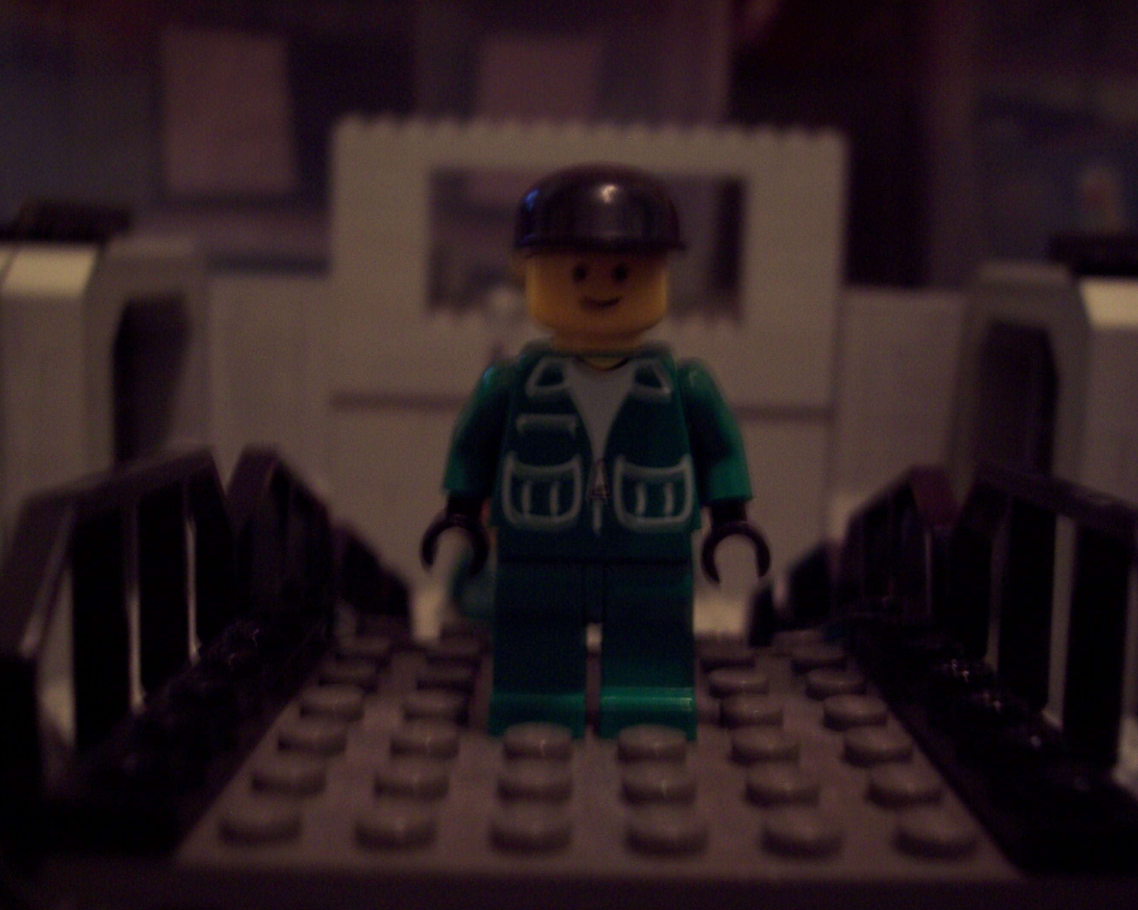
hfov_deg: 44.8
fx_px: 1381
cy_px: 452
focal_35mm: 41
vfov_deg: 36.5
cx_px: 560
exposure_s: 1/4
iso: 200
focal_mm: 8
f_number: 3.4
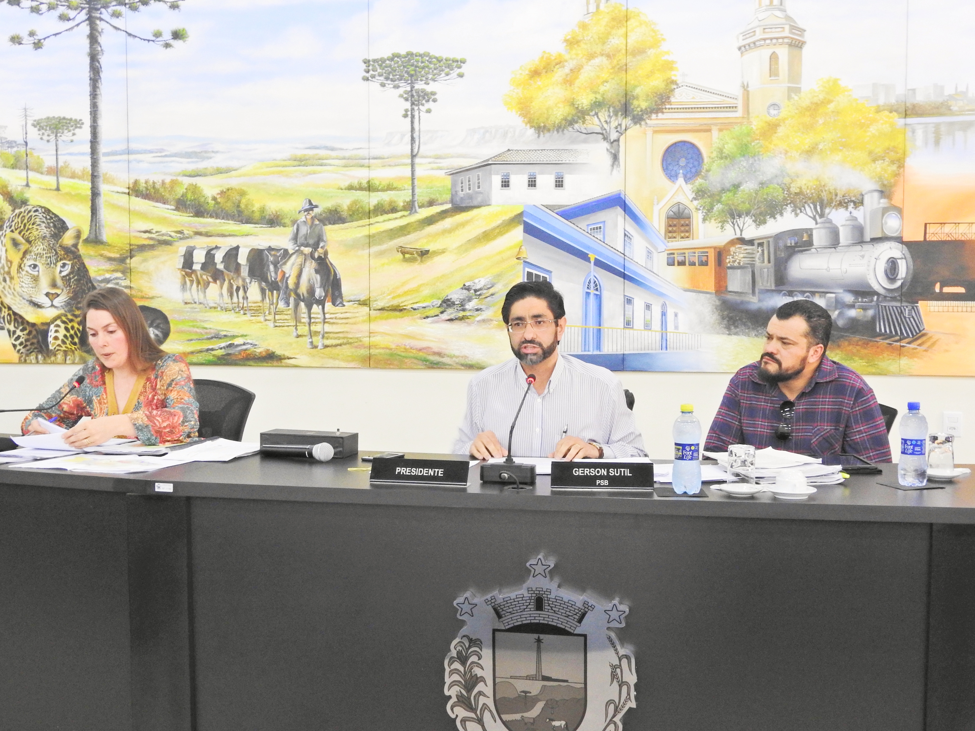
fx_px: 1268
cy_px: 366
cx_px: 488
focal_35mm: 45
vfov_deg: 32.2
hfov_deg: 42.1
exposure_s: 1/8
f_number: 5
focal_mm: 8.1
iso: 500
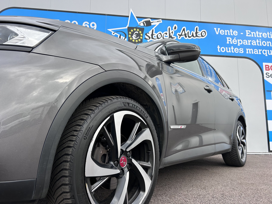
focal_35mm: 26
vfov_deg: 53.1
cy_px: 102
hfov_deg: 67.3
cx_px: 136
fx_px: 204
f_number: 1.5
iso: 50
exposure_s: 1/558
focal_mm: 5.7
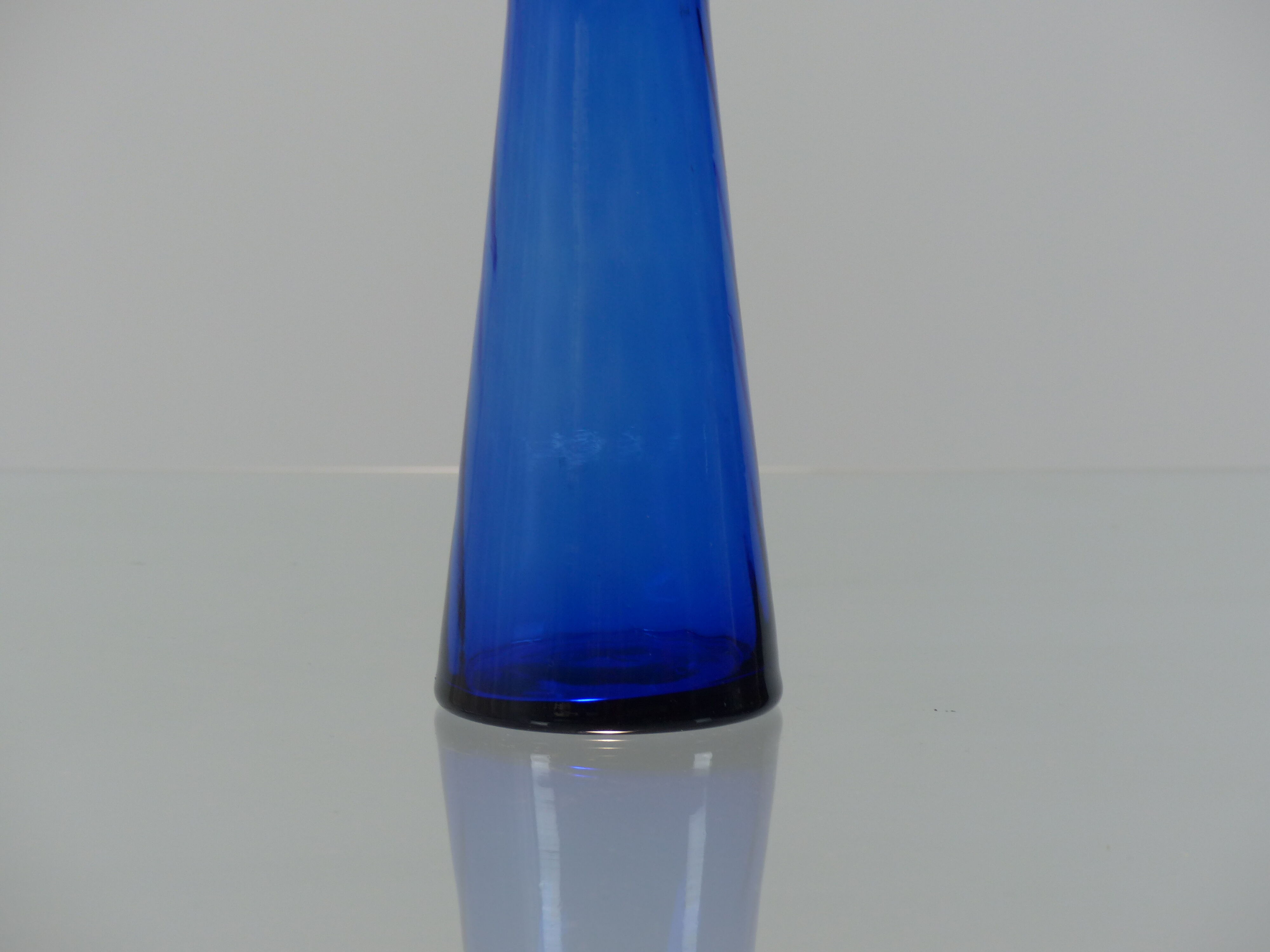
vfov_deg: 11.1
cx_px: 635
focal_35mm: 133
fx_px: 4880
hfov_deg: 14.8
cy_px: 476
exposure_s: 1/30
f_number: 2.8
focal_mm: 23.9
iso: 100
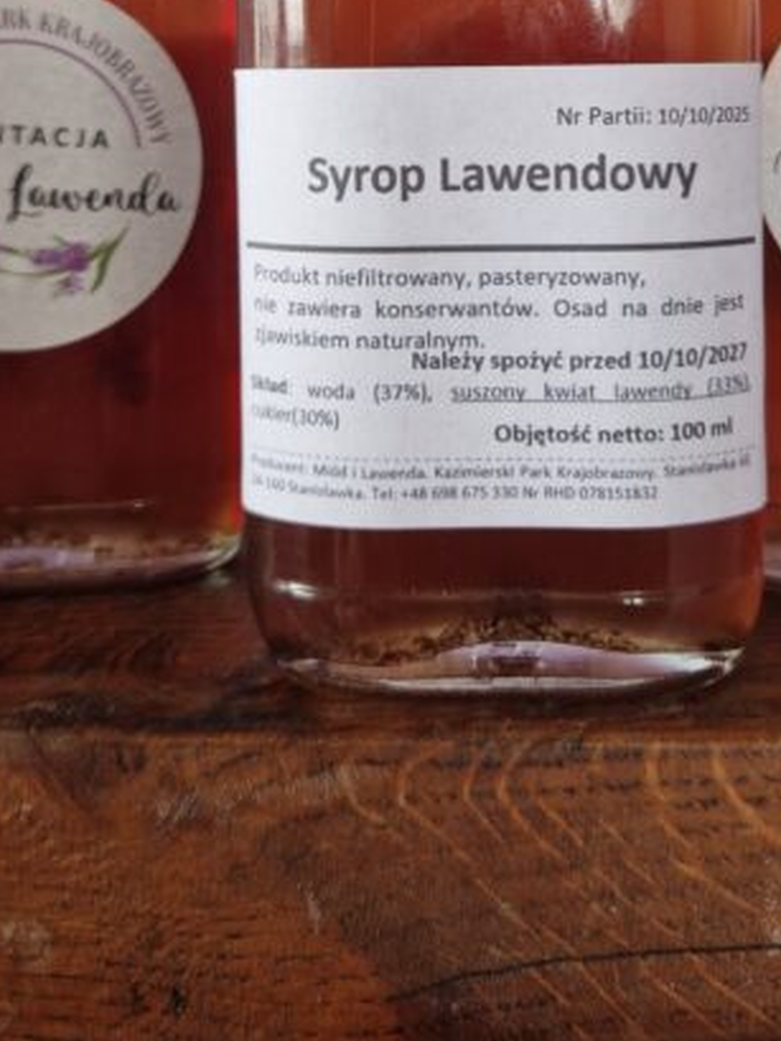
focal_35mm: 45
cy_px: 127
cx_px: 450
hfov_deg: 32.1
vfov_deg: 39.4
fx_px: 1353
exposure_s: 1/100
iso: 50
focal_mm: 5.4
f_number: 1.8
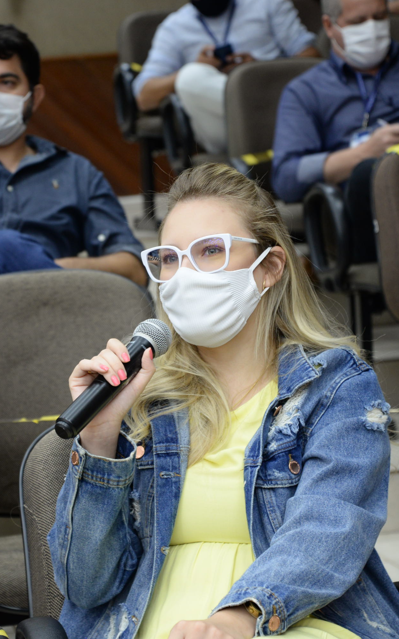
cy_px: 319
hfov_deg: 11.4
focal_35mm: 115
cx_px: 115
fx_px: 2001
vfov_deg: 18.1
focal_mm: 75
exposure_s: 1/60
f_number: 4.5
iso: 1000
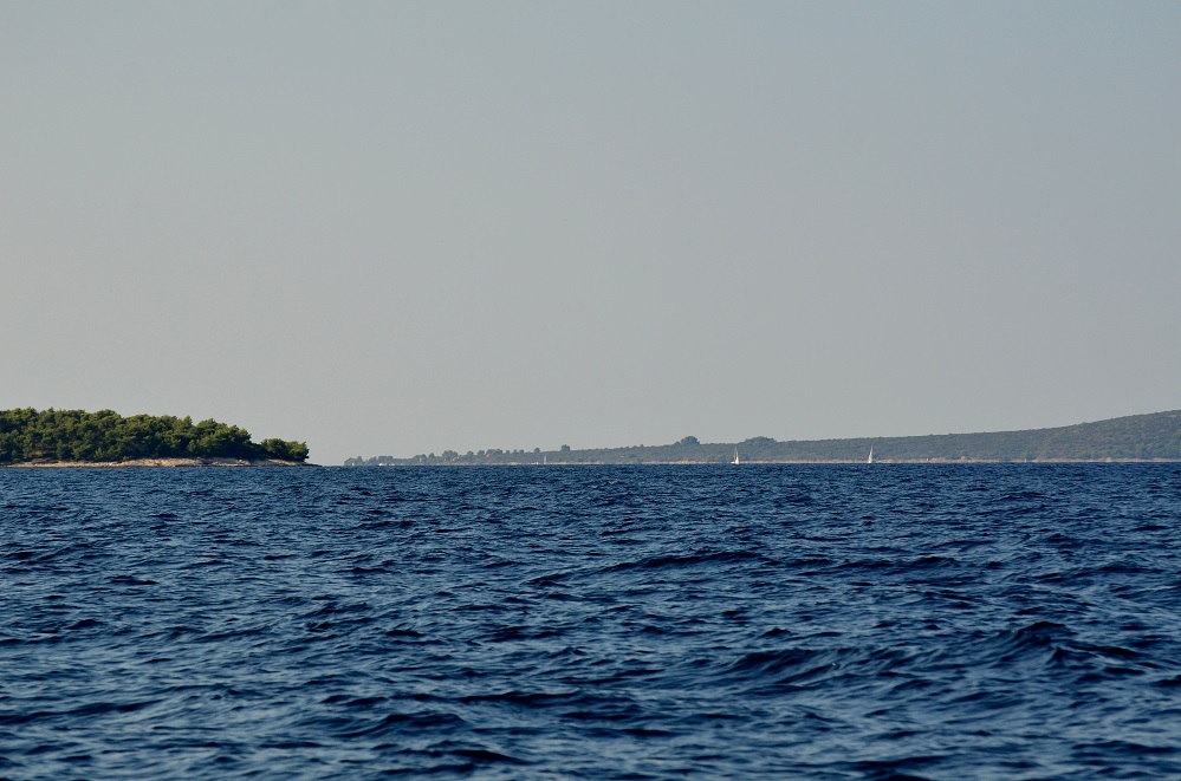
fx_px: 6627
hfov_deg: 10.2
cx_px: 590
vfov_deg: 6.7
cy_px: 390
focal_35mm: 202
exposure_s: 1/2500
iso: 400
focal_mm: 135
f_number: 5.6
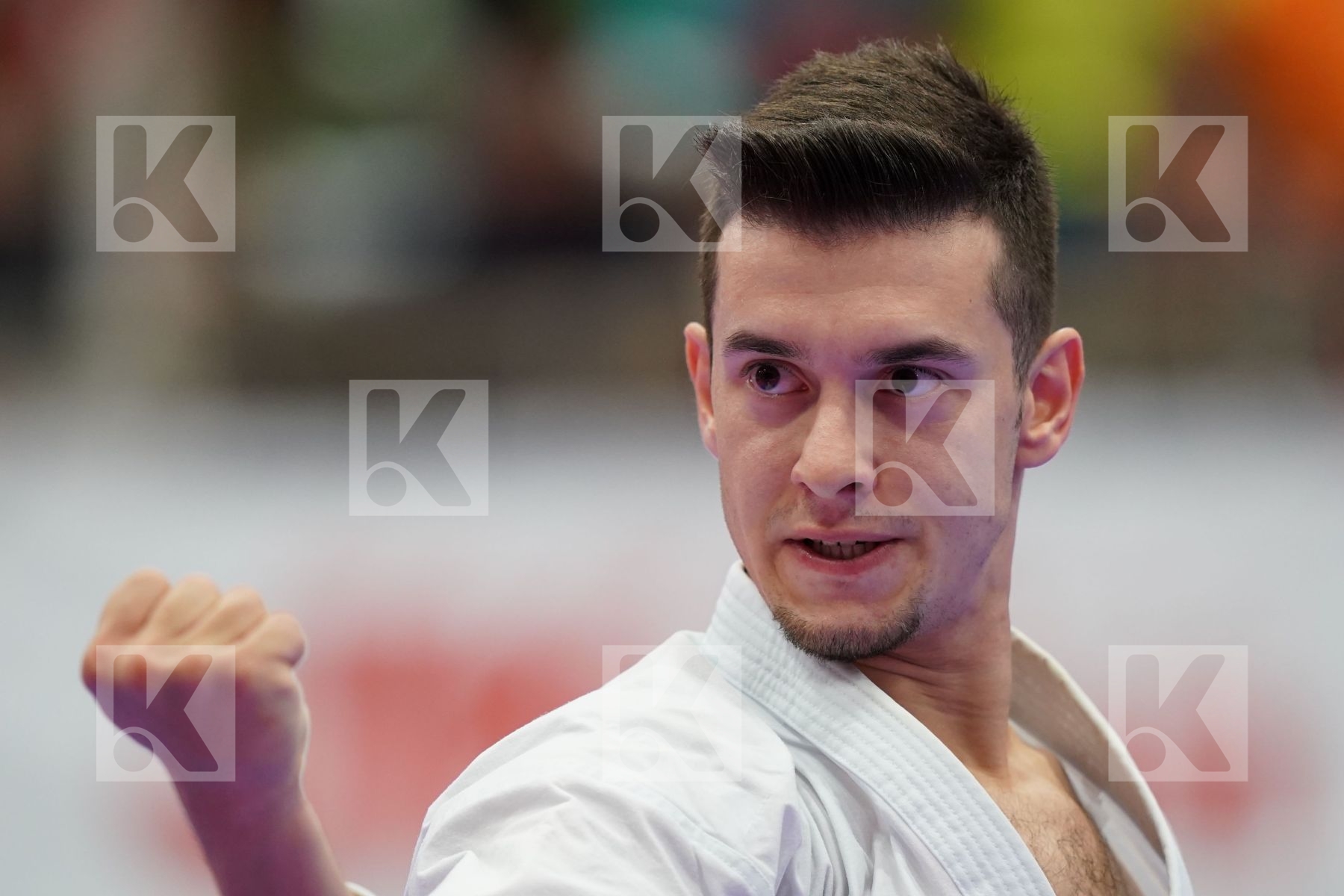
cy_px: 448
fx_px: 22398
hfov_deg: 3.4
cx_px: 672
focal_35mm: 600
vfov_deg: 2.3
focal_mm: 400
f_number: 2.8
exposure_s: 1/500
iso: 2500
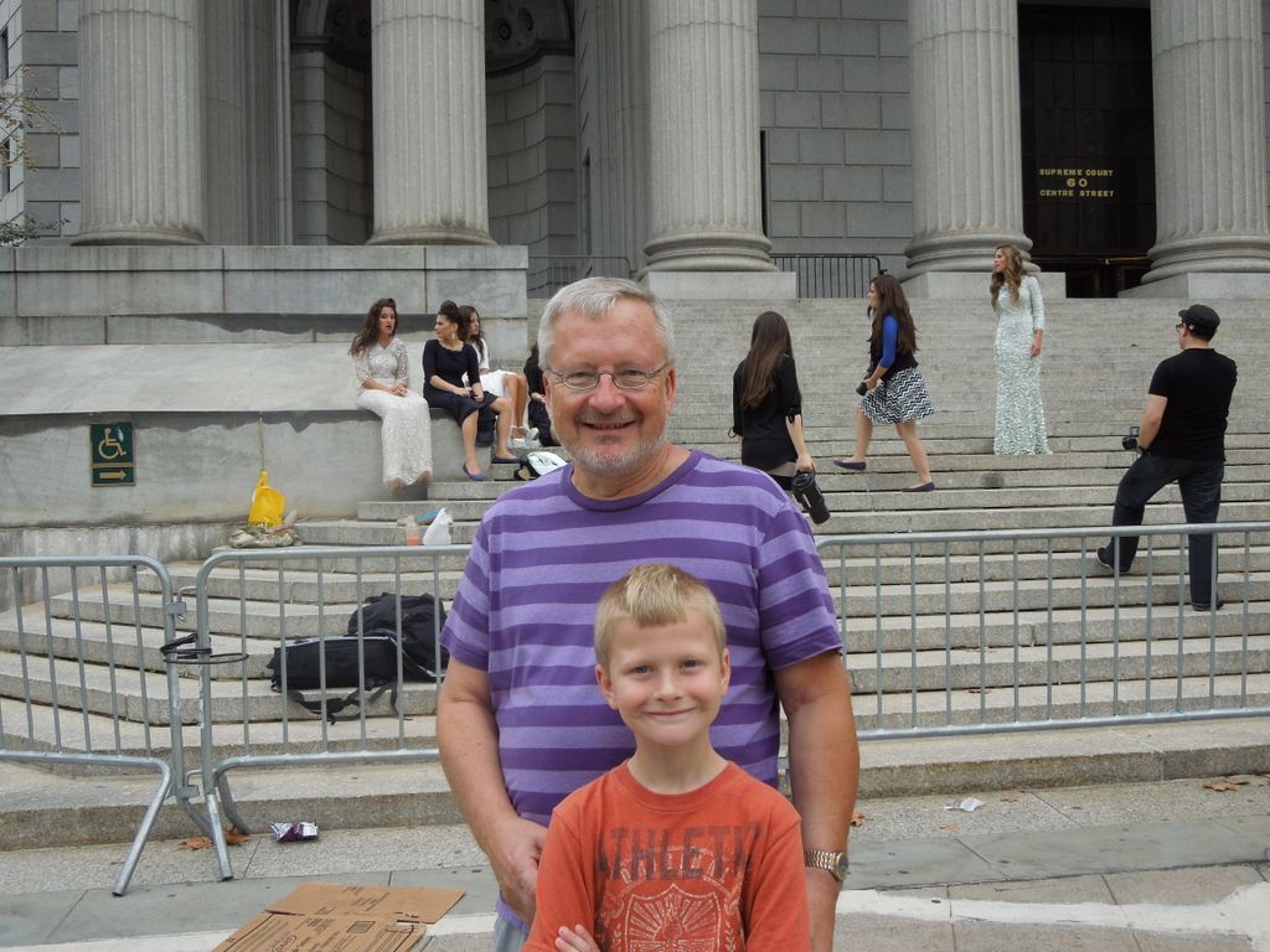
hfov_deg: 52.6
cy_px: 476
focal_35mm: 35
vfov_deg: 40.7
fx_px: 1284
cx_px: 635
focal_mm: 6.3
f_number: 3.7
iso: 100
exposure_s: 1/200
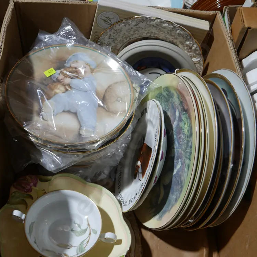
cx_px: 126
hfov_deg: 40.9
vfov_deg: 40.8
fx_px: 344
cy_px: 153
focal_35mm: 41
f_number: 4
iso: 250
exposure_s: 1/60
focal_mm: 17
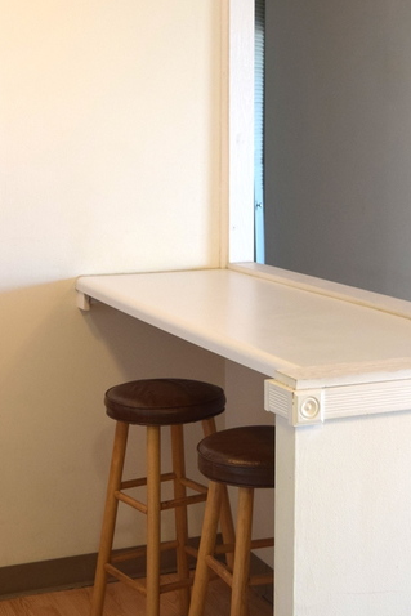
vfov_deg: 28.4
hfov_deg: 19.1
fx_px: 1217
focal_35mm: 71
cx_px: 146
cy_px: 269
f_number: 3.8
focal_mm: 21
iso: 500
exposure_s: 1/60
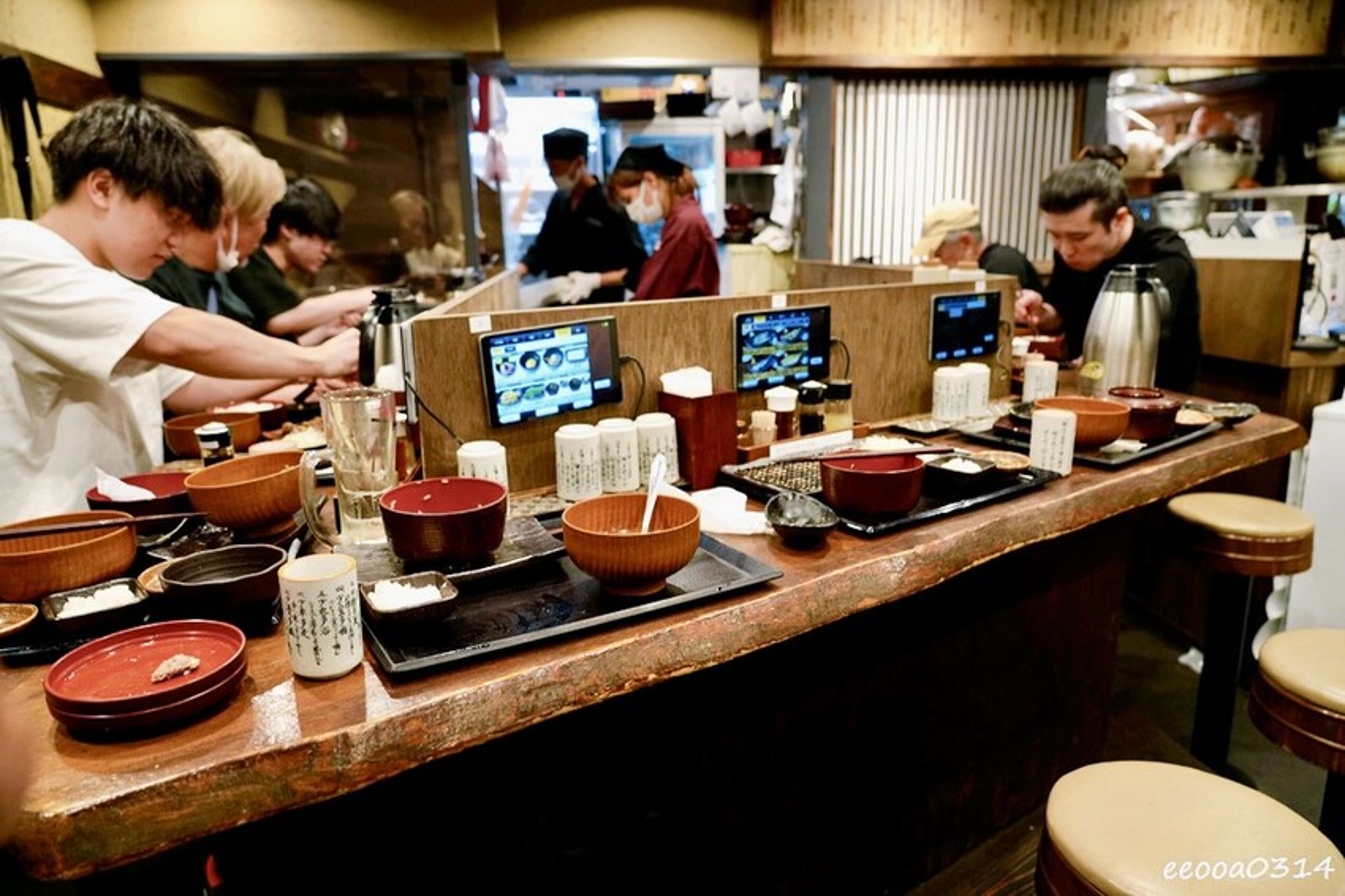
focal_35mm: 24
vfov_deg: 53.1
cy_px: 448
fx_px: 896
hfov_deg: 73.8
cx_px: 672
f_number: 4
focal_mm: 24
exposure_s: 1/30
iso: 640
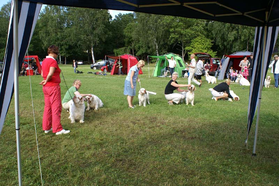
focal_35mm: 30
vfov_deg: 43.6
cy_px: 93
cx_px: 140
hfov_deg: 61.9
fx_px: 232
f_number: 9
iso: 100
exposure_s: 1/80
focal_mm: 20
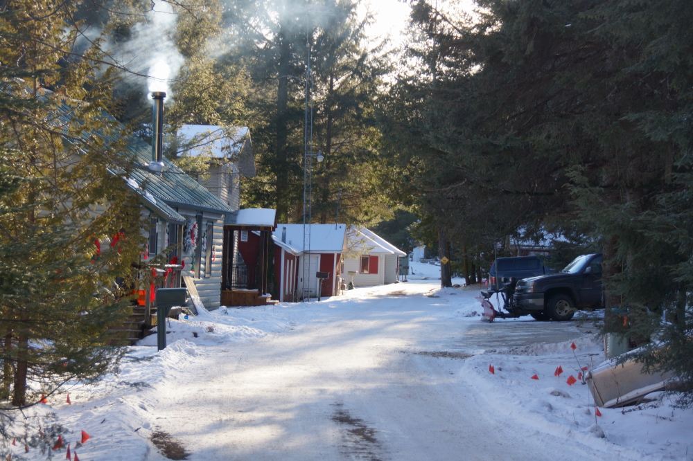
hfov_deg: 22.6
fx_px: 1732
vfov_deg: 15.2
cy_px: 230
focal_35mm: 90
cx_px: 346
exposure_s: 1/100
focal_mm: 60
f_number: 5
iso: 160
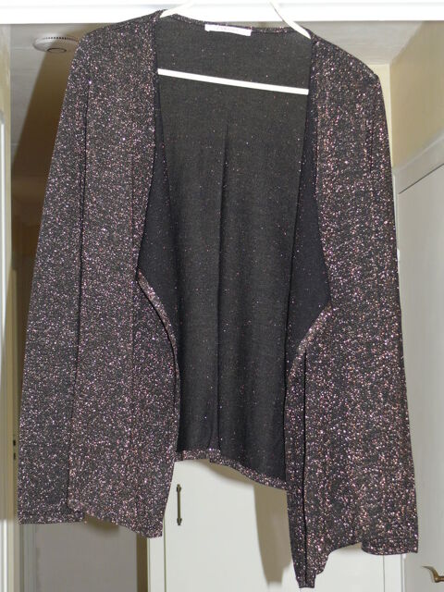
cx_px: 222
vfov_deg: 25.7
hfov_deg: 19.4
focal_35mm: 76
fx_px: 1300
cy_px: 296
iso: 100
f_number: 3.2
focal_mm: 12.6
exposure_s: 1/30
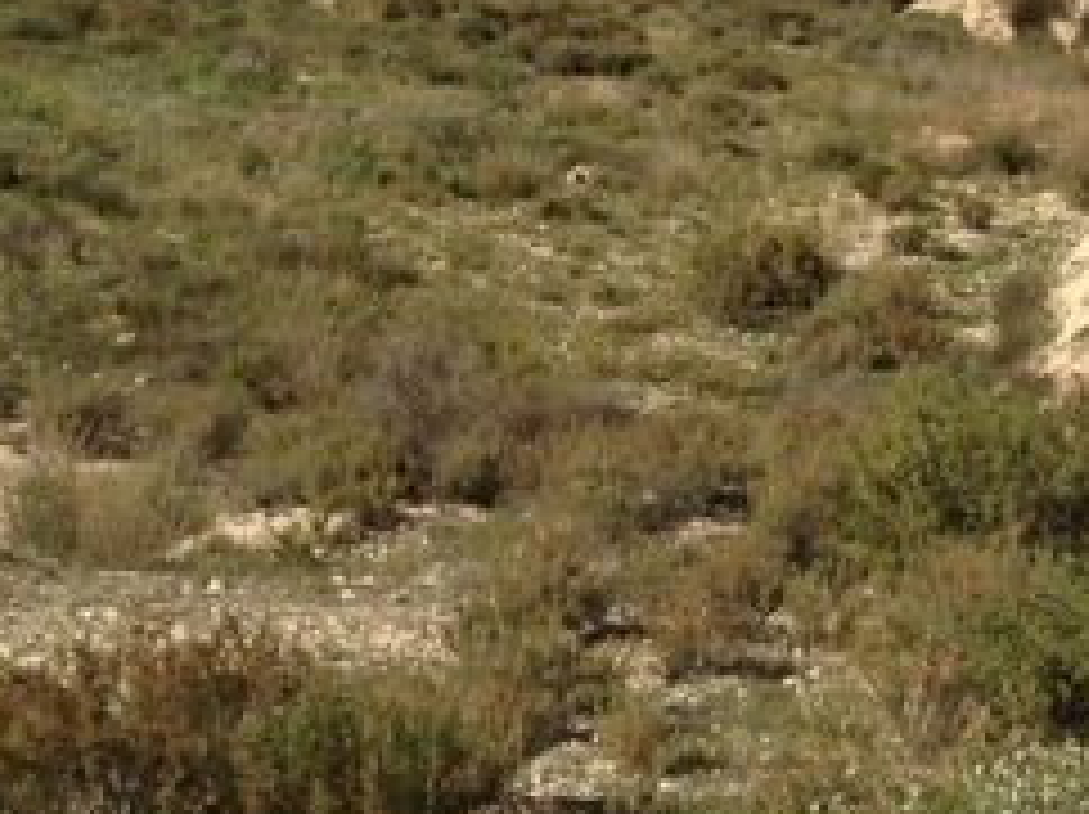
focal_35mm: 102
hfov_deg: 19.1
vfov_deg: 14.2
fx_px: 3206
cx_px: 893
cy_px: -18
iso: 50
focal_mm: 4.28
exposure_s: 1/2404
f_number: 2.4
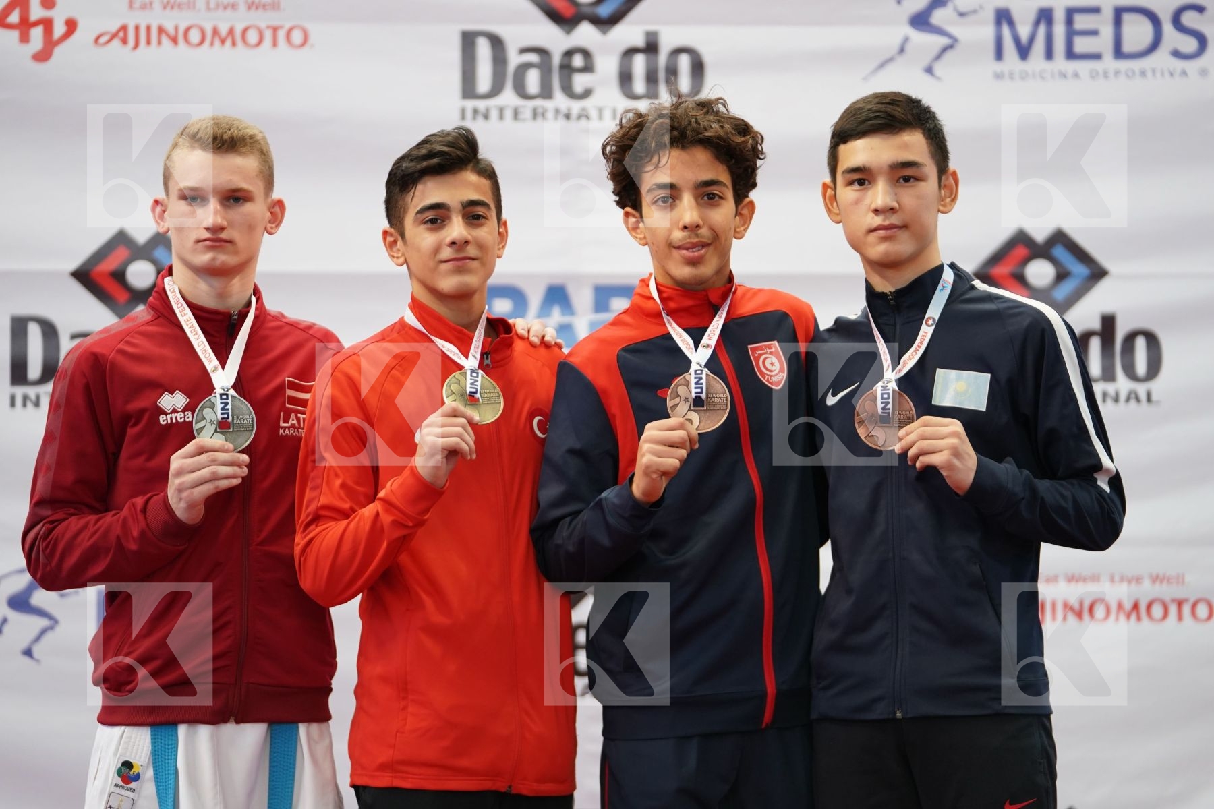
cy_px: 404
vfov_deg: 10.1
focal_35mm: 136
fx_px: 4586
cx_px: 607
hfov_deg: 15.1
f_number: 2.8
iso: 1600
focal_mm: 136
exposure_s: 1/250
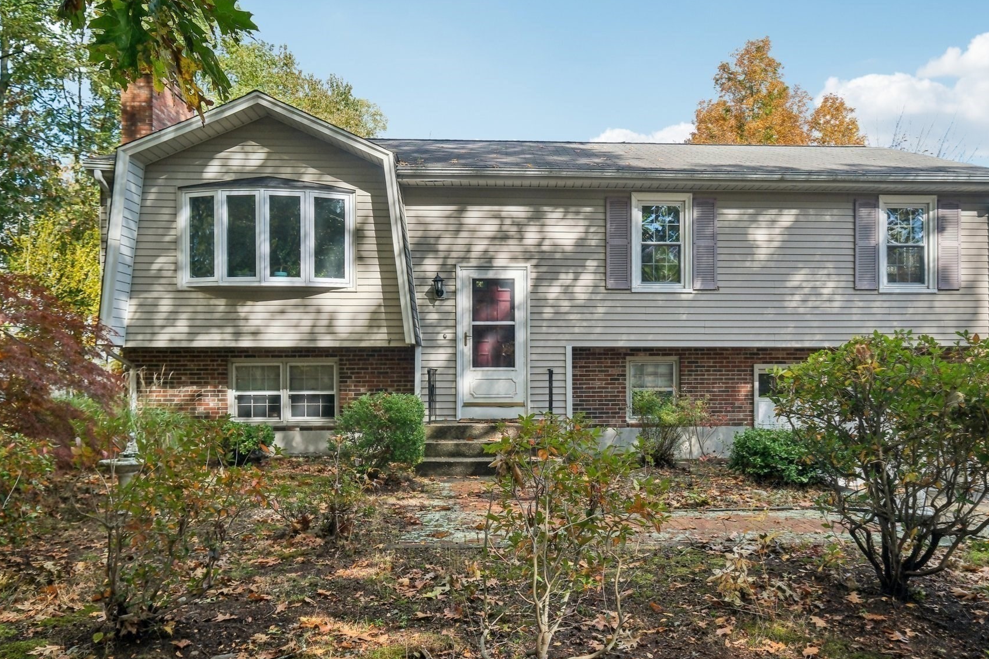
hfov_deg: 75.9
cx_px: 545
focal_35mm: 23
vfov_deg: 55.0
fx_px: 632
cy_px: 289
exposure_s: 1/600
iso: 320
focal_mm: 12.6
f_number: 5
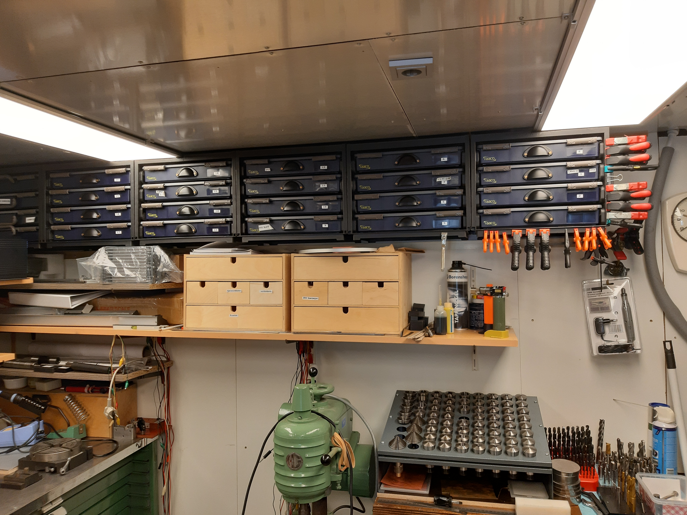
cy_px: 258
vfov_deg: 51.4
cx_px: 344
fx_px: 536
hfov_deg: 65.3
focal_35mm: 27
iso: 100
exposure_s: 1/50
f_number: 1.7
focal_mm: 3.93
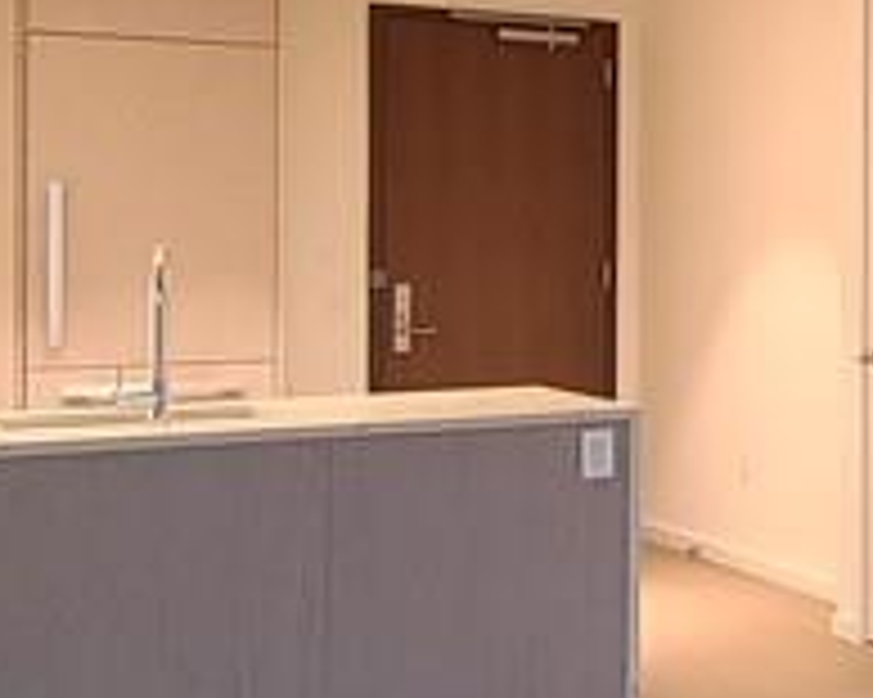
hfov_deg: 22.6
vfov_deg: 22.6
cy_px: 203
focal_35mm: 67
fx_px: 1730
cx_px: 1341
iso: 320
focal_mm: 2.2
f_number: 2.2
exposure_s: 1/39
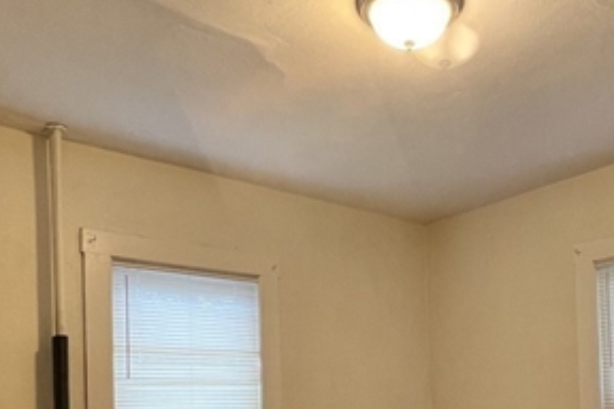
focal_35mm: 36
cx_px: 416
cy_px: 396
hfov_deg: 52.0
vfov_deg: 34.1
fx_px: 614
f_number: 1.8
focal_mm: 1.57
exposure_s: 1/60
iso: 200
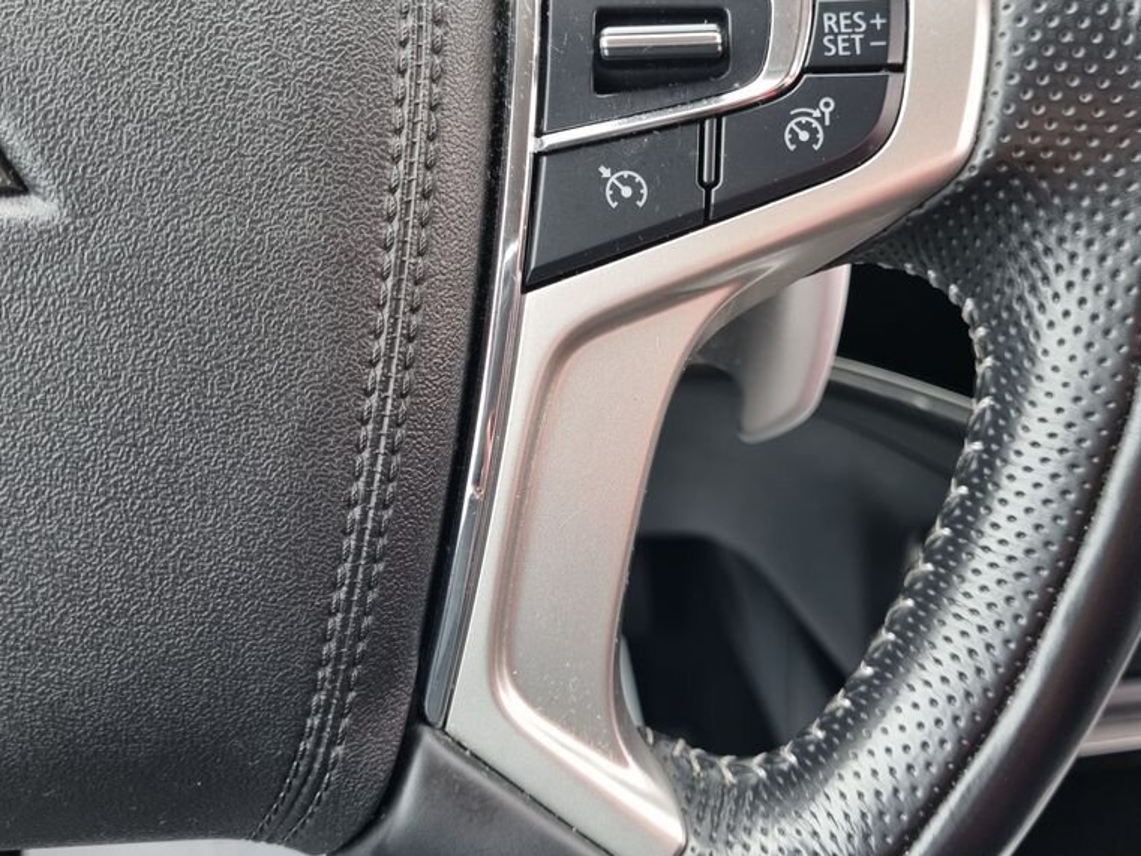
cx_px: 621
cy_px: 358
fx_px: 1154
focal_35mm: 35
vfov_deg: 40.6
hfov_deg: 52.5
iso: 80
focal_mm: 5.4
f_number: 1.8
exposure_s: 1/100
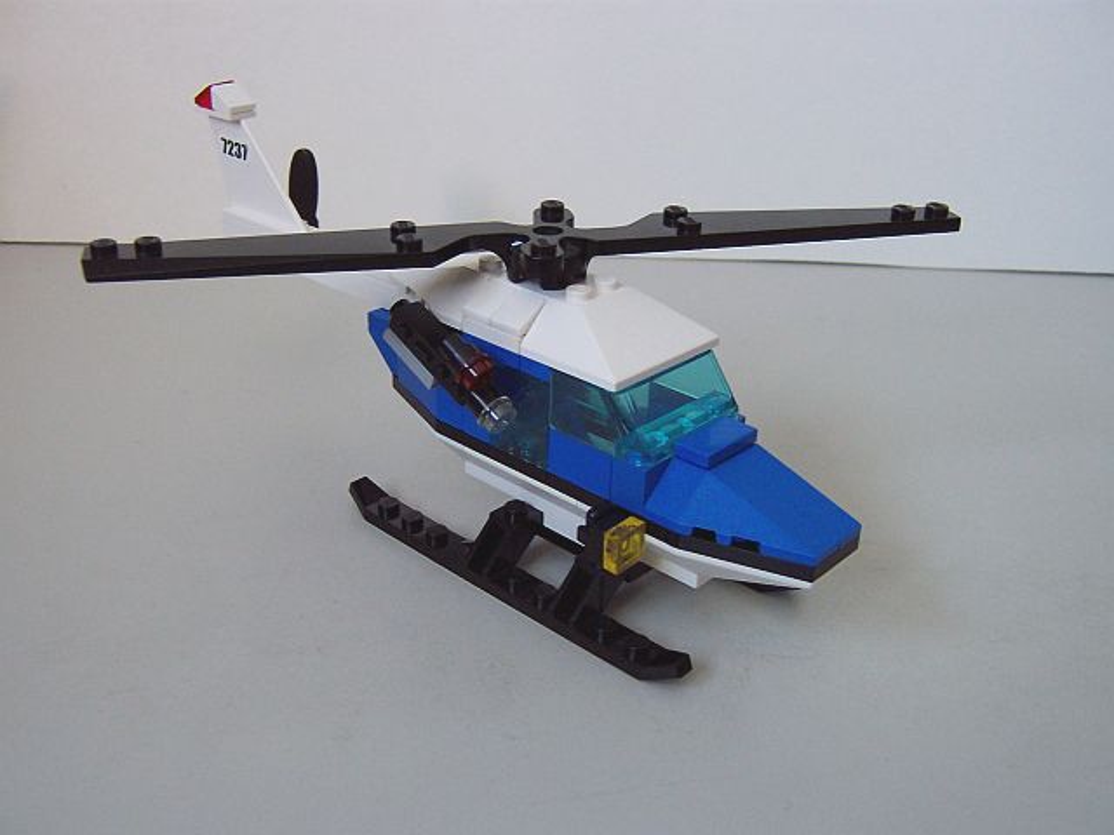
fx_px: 1159
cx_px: 557
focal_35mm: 36
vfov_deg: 39.7
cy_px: 418
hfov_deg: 51.4
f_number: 2.8
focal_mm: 5.6
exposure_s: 1/30
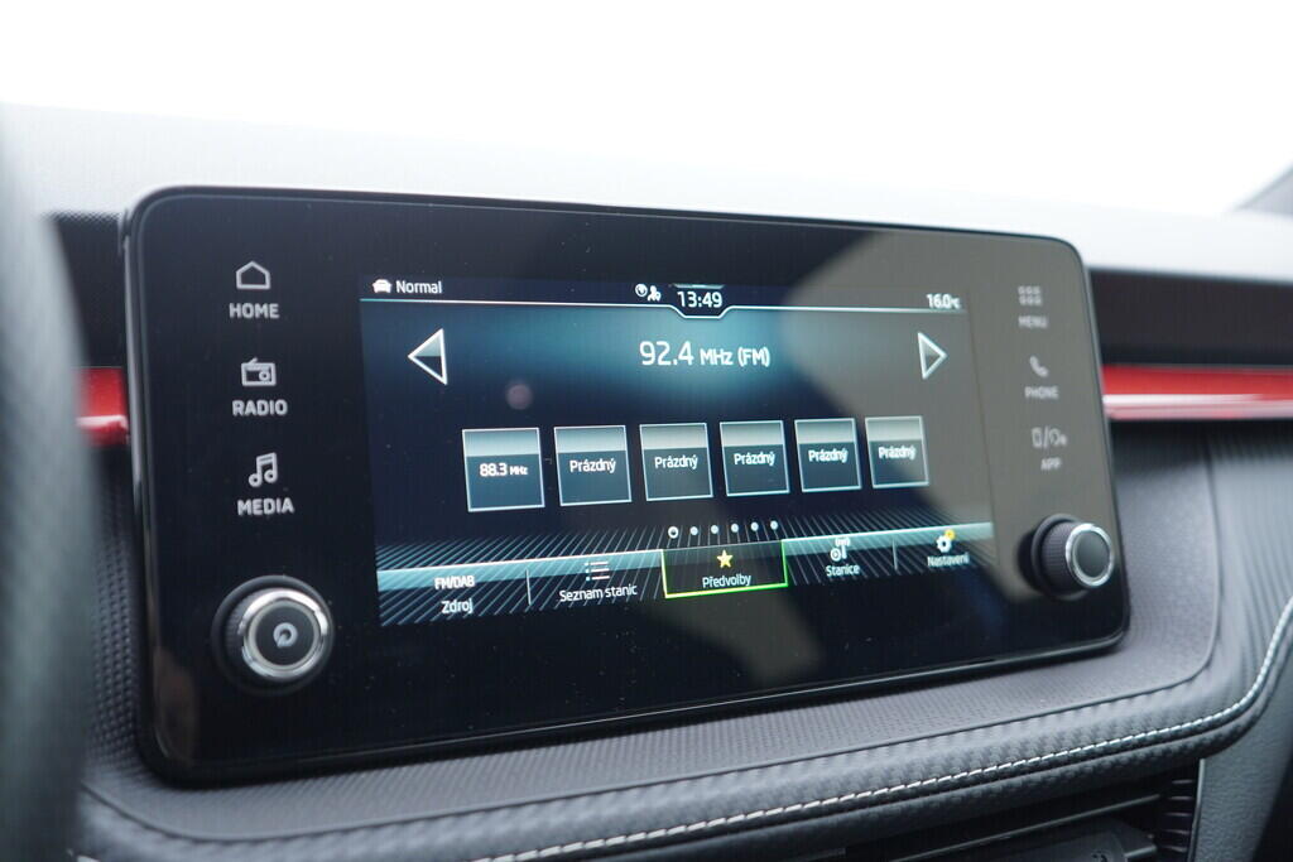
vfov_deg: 36.9
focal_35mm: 36
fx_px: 1293
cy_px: 431
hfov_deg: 53.1
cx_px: 646
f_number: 2.8
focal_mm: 24
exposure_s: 1/40
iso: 250
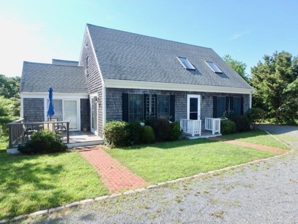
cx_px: 149
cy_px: 112
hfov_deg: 79.0
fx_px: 181
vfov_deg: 63.5
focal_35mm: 21
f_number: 3.5
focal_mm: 3.7
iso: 125
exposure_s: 1/640
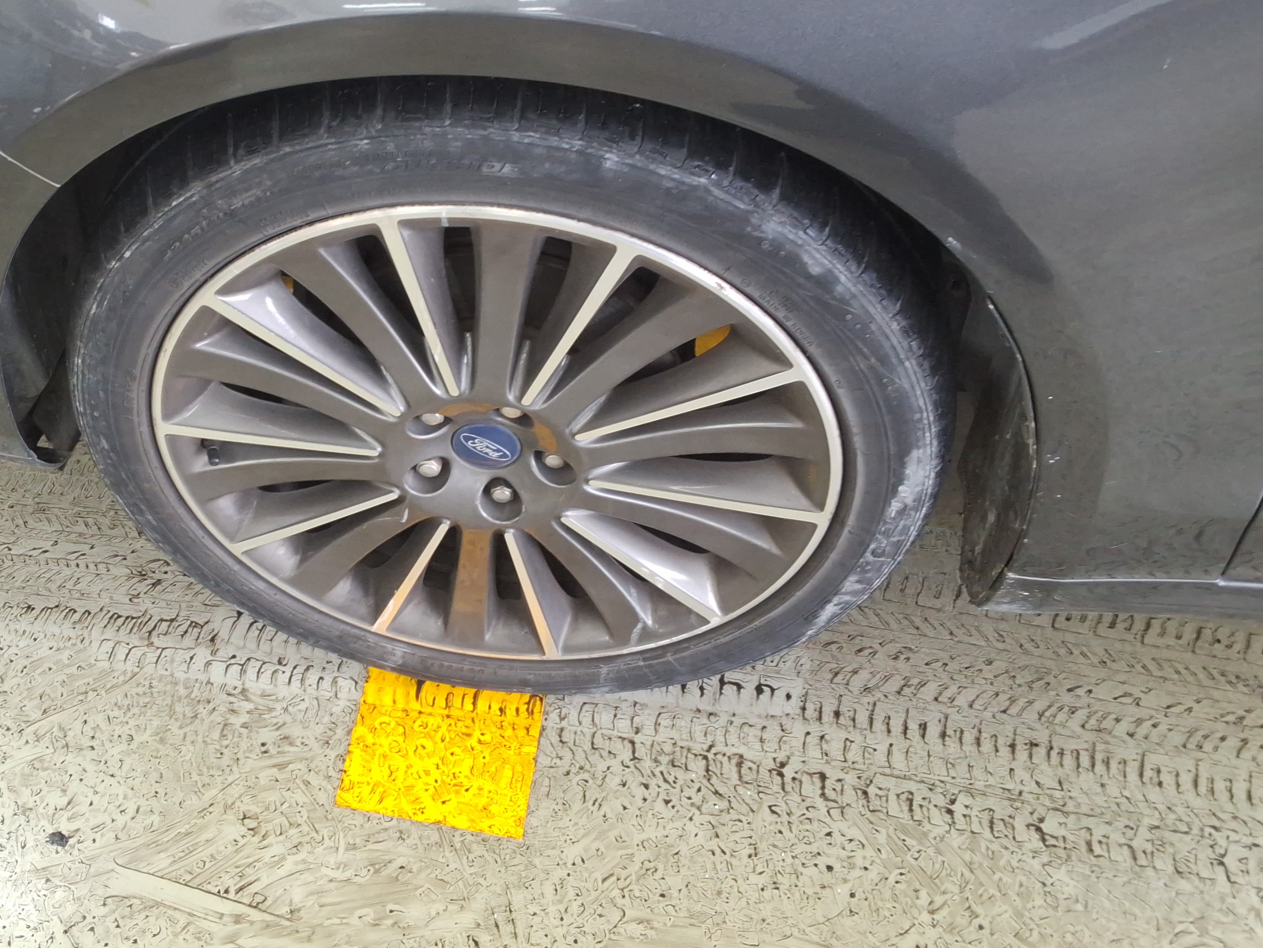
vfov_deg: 35.8
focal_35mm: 40
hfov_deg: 45.8
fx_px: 1460
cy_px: 369
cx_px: 382
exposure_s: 1/40
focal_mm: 2.91
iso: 64
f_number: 1.9
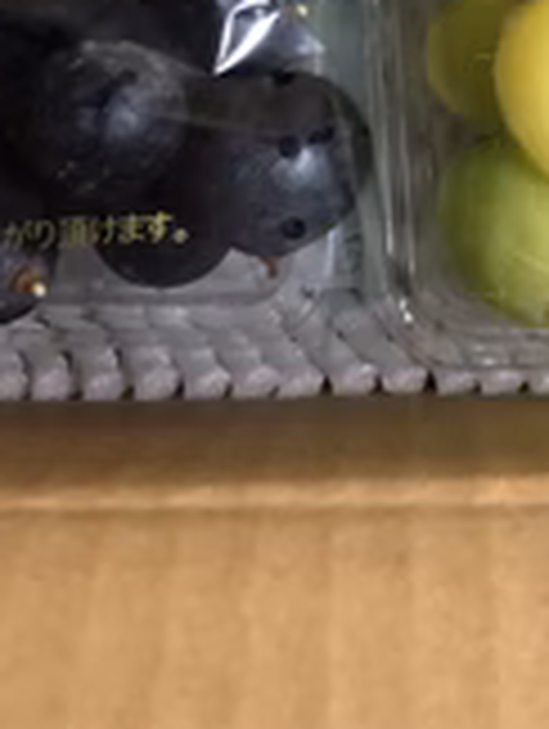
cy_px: -104
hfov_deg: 21.3
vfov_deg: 25.7
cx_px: 382
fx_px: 1455
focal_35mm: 69
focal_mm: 3.99
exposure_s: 1/12
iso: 100
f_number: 1.8
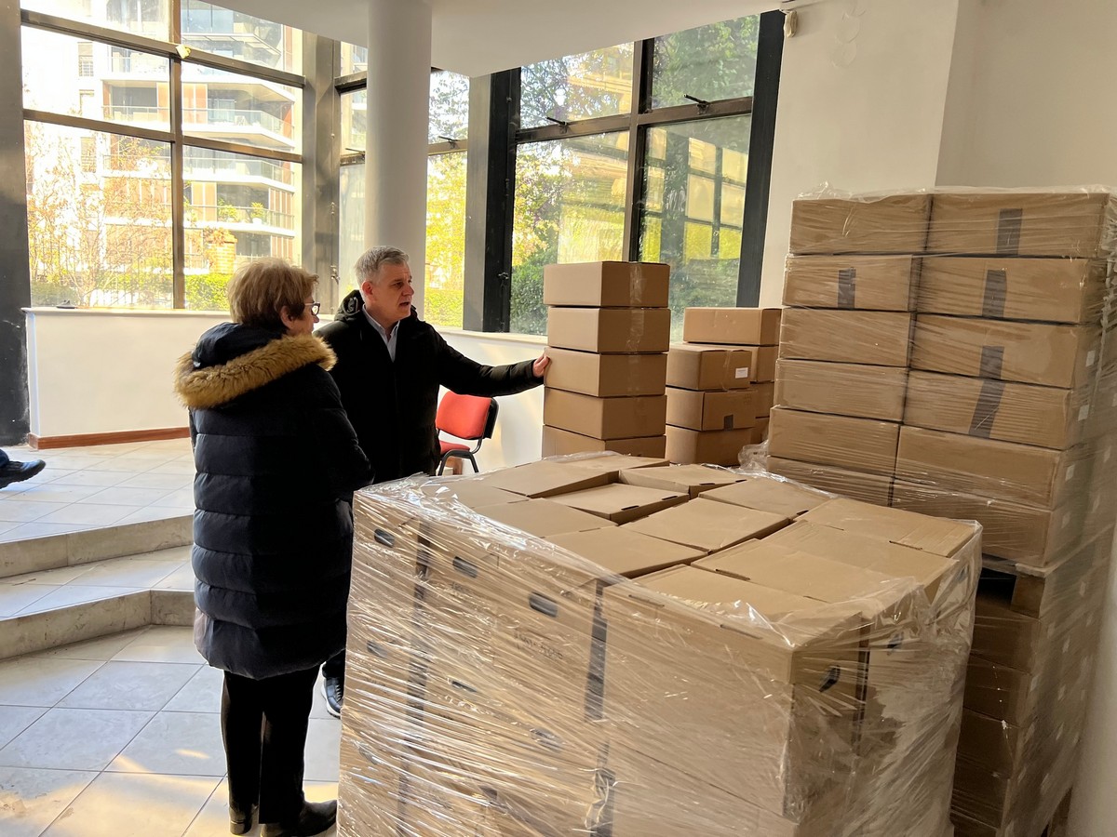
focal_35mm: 26
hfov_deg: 67.3
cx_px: 558
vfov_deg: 53.1
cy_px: 418
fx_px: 839
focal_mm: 5.7
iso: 125
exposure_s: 1/121
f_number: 1.5
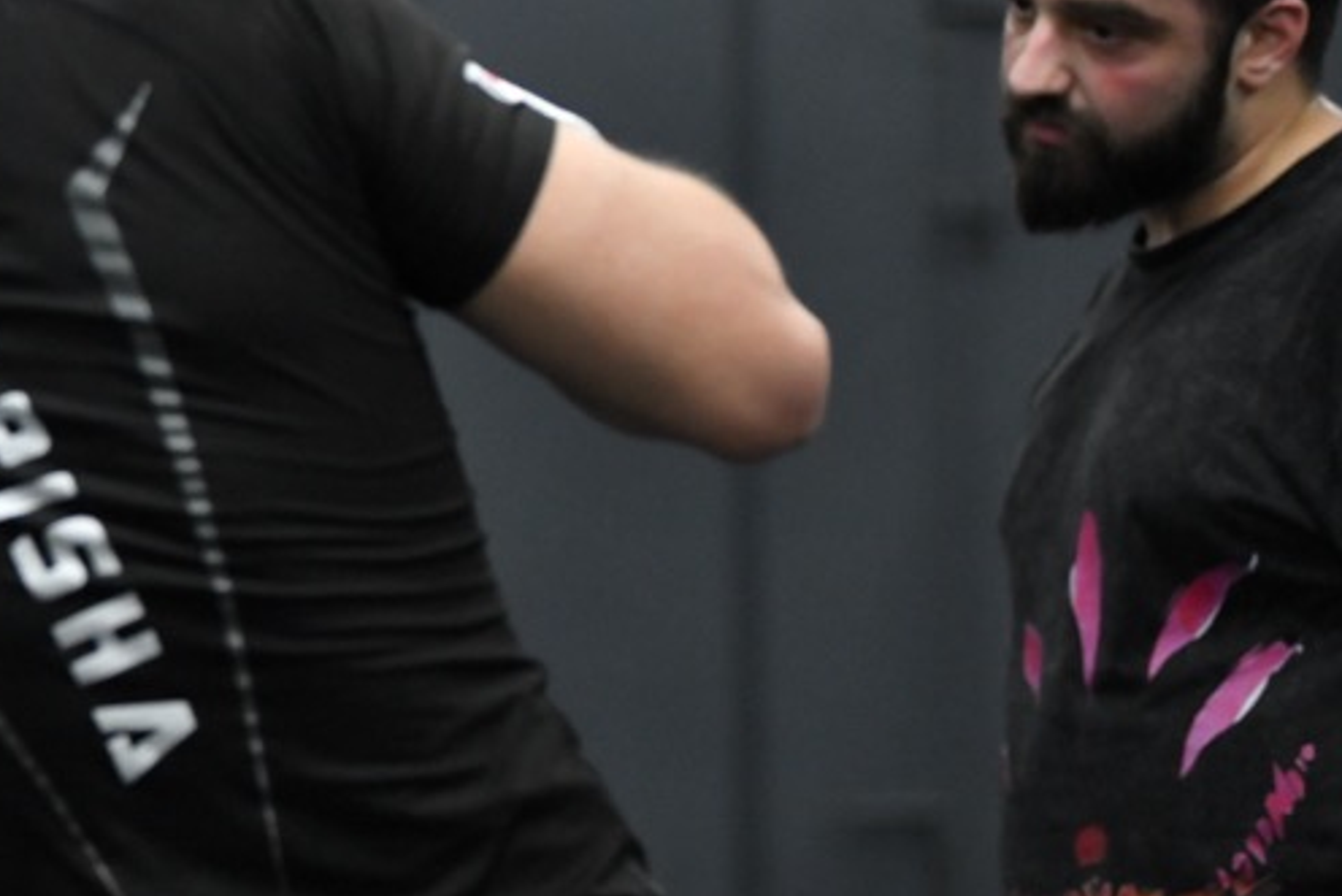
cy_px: 280
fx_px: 9806
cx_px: -300
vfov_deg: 5.2
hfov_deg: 7.8
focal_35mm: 263
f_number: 2.8
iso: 2000
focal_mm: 102
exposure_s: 1/800
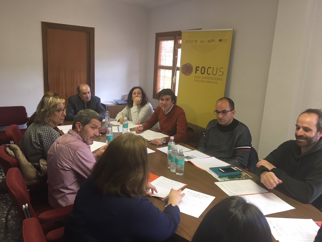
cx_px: 161
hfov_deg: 61.7
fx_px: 270
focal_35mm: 29
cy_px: 121
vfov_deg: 48.2
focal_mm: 4.15
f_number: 2.2
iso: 80
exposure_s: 1/33
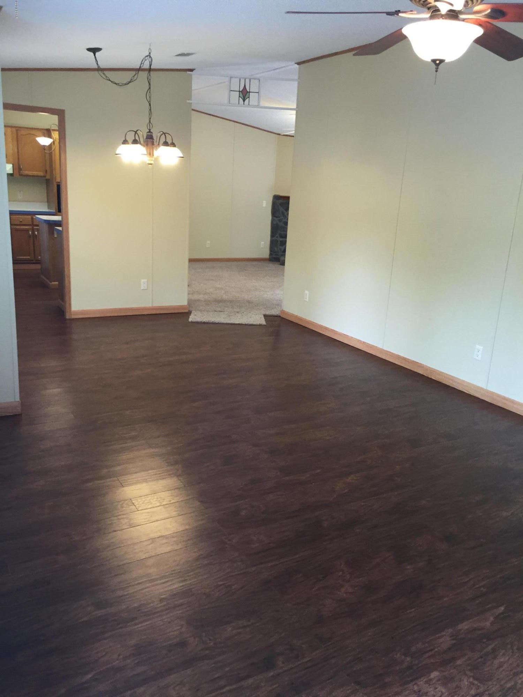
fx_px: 584
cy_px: 348
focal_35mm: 29
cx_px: 262
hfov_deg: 48.2
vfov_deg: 61.7
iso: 125
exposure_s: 1/30
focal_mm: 4.15
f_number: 2.2
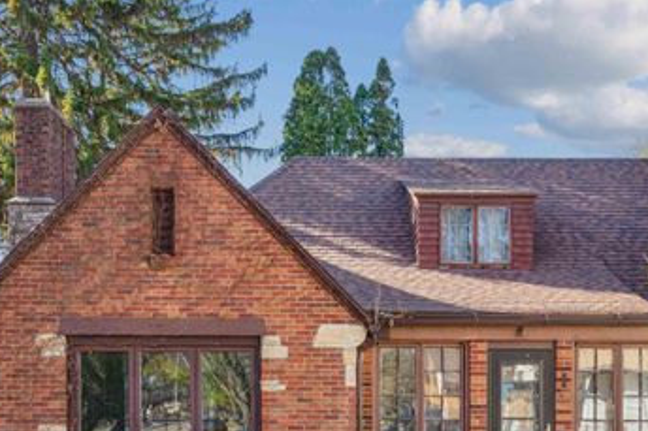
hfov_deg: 43.6
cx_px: 322
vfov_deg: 29.5
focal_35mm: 45
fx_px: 810
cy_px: 311
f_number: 9
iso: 400
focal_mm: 31
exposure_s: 1/160
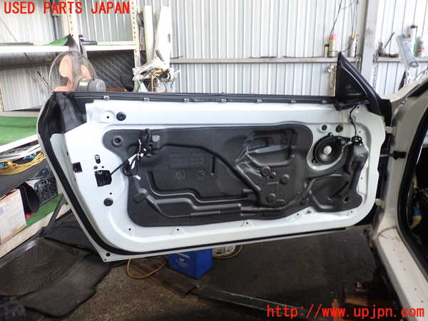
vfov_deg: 46.8
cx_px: 214
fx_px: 371
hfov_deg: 60.0
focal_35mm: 30
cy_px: 160
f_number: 2.3
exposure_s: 1/50
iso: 200
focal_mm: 5.4
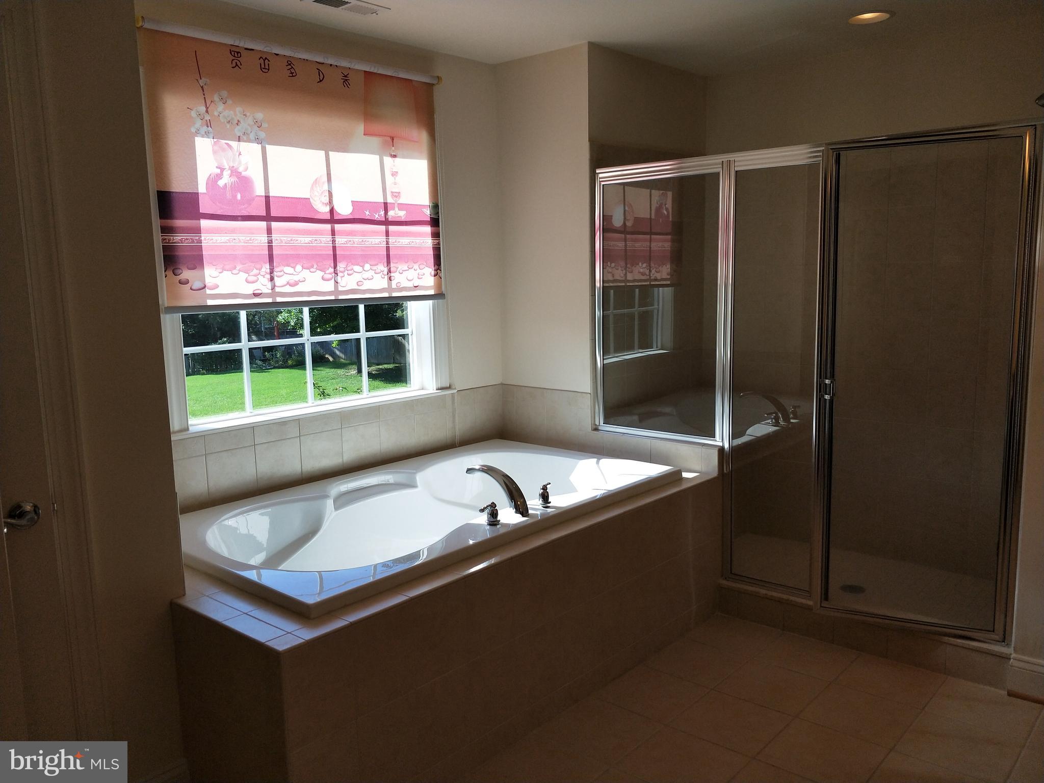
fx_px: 754
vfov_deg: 54.9
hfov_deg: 69.4
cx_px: 522
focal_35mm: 25
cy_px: 392
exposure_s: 1/454
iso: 43
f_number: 1.7
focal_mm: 4.27
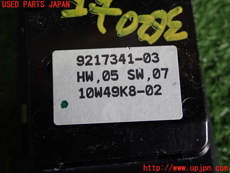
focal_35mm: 58
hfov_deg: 33.2
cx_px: 115
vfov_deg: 25.2
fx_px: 385
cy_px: 86
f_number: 3.5
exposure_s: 1/80
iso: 500
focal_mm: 10.35
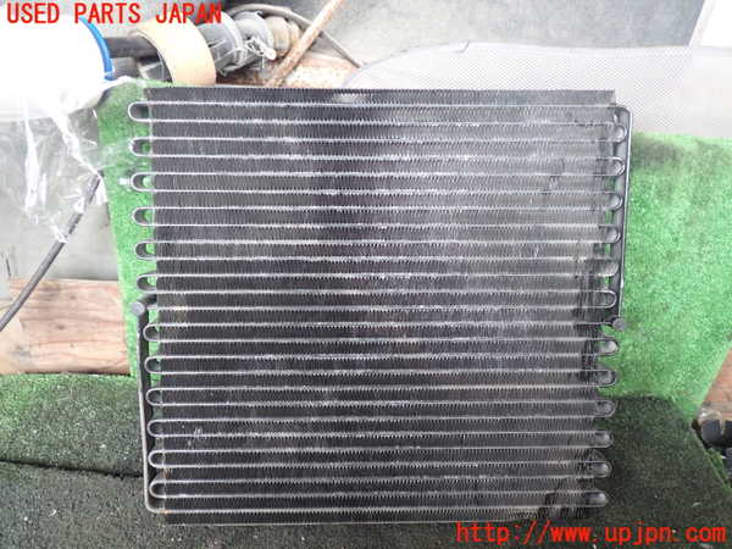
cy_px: 274
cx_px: 366
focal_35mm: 30
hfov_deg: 60.0
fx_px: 634
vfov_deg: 46.8
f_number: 2.3
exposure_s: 1/30
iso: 250
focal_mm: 5.4
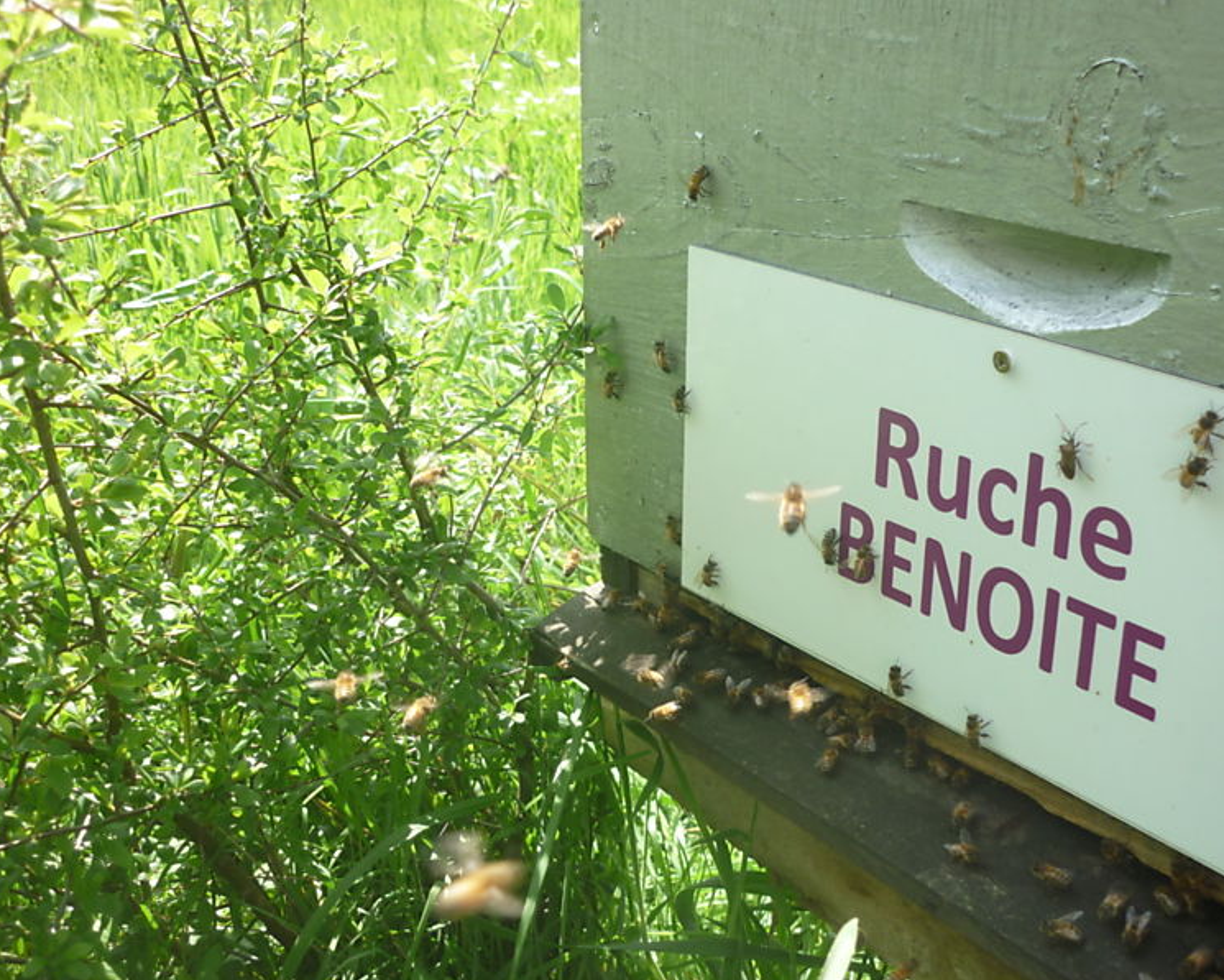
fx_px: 1594
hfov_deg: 42.0
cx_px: 600
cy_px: 492
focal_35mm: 44
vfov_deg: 34.2
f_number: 3
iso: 80
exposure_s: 1/250
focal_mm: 6.9
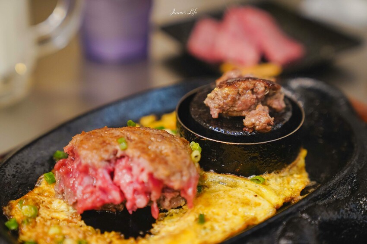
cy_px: 122
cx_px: 184
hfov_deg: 28.9
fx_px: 713
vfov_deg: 19.4
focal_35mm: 70
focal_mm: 70
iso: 2500
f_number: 3.2
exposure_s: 1/80
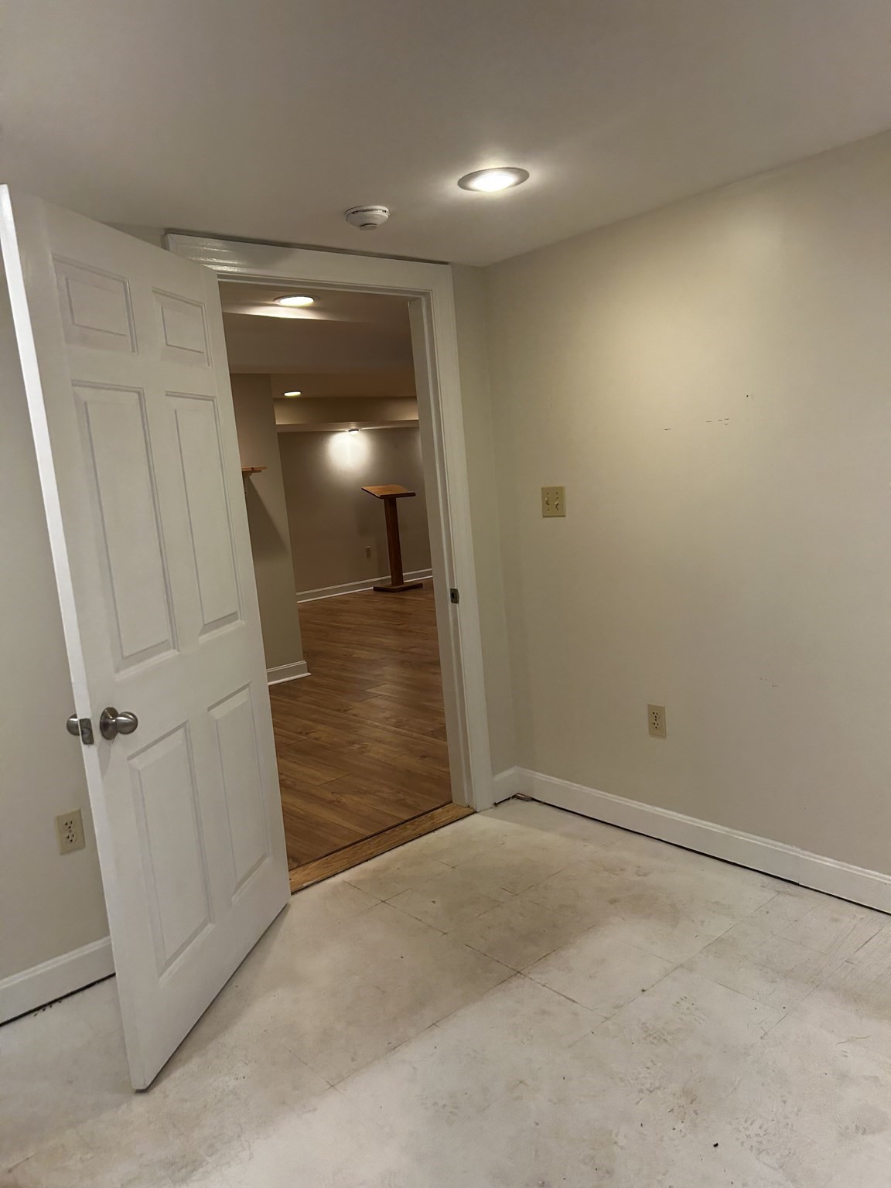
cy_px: 594
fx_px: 892
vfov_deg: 67.3
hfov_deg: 53.1
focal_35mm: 26
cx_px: 446
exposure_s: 1/120
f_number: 1.5
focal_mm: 5.7
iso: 100
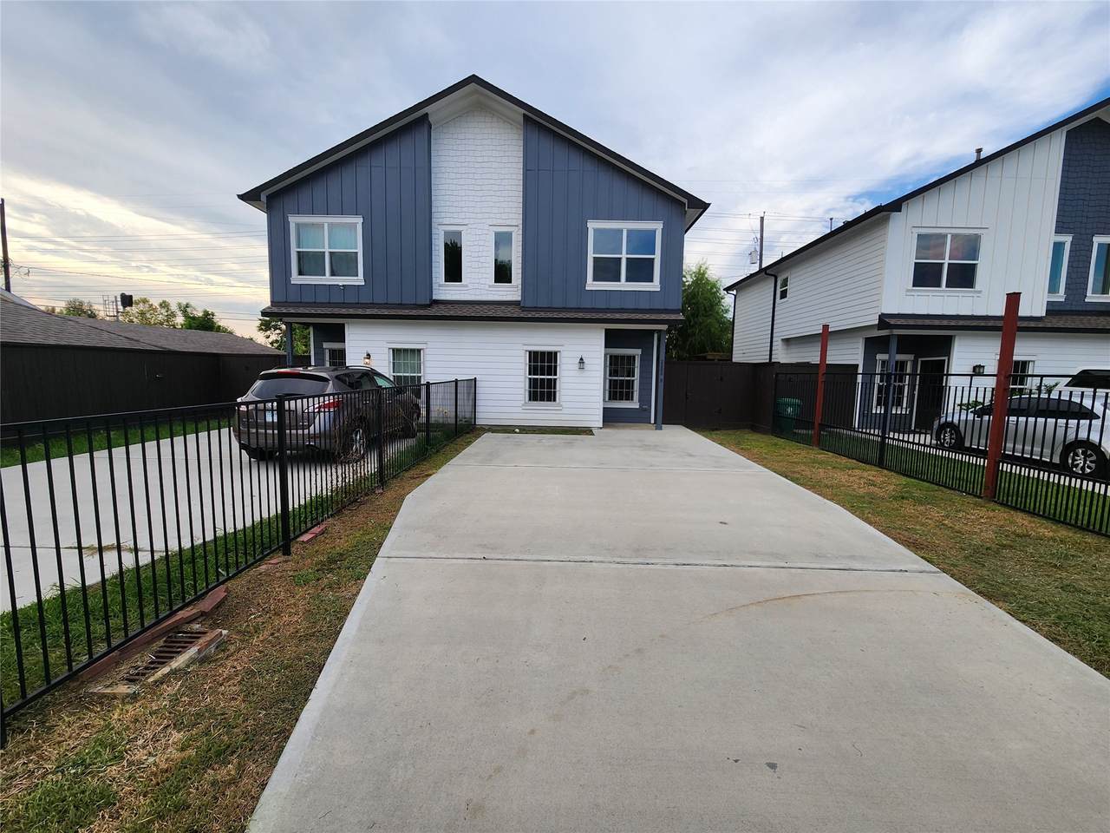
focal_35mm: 13
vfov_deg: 89.9
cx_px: 555
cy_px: 416
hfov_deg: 106.2
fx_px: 417
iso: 50
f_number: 2.2
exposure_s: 1/827
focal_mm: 2.2
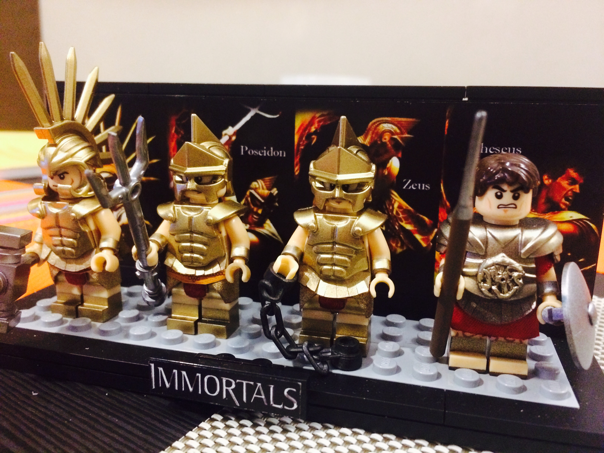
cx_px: 302
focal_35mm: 29
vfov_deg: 48.2
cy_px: 226
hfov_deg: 61.7
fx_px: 506
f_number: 2.2
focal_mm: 4.15
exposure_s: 1/17
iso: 400
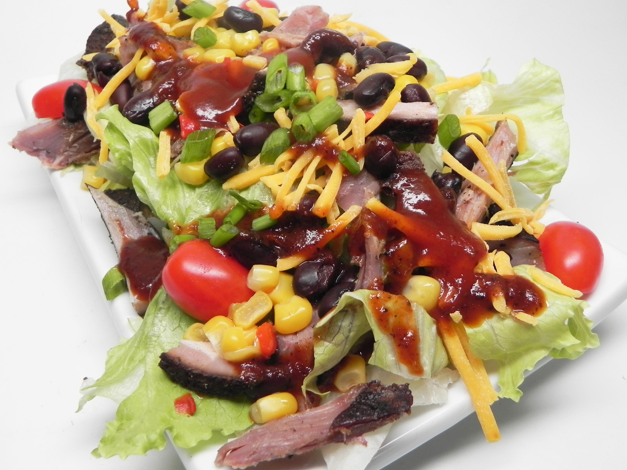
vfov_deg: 44.2
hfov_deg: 56.8
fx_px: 580
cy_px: 244
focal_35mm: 32
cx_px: 309
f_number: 2.8
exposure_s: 1/49
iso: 160
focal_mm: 5.2
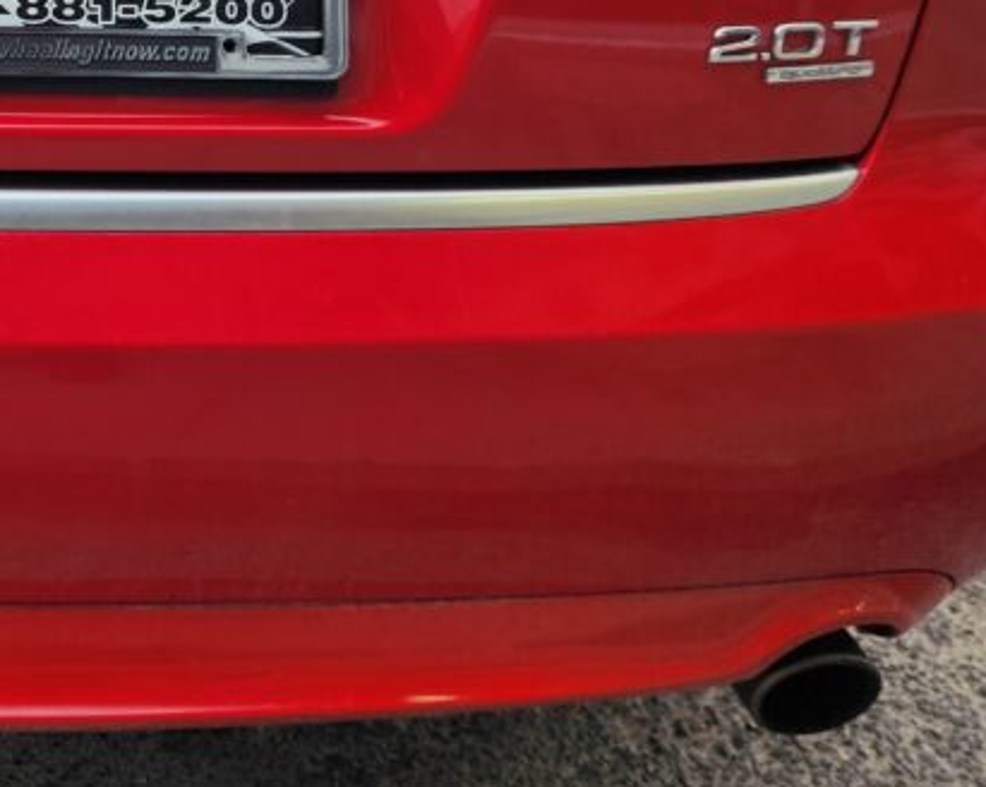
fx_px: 1633
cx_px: -7
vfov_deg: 25.4
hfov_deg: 31.1
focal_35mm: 56
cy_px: -43
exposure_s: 1/180
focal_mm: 5.4
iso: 40
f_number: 1.8
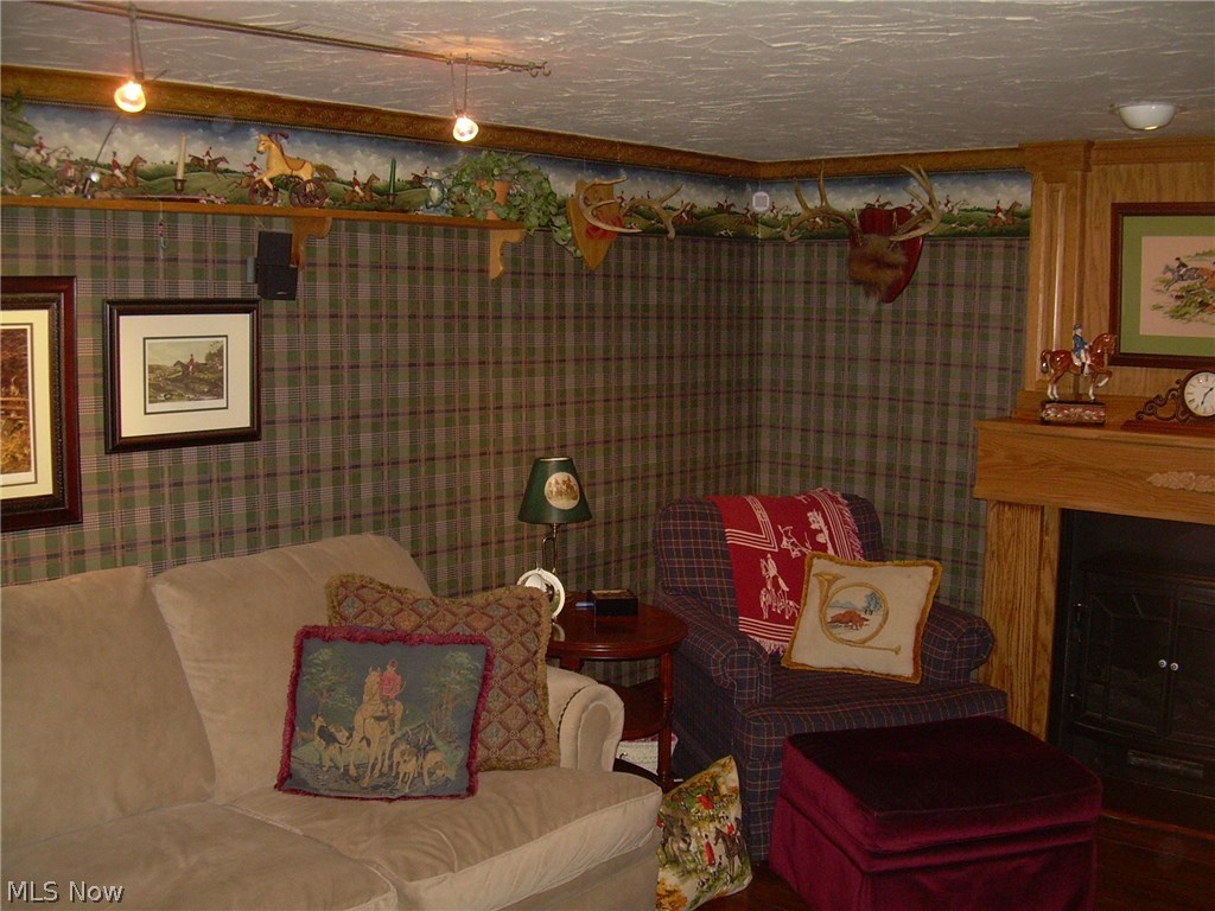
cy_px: 456
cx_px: 608
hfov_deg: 49.0
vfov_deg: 37.7
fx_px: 1334
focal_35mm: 38
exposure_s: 1/60
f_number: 2.8
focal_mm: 6.3
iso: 200
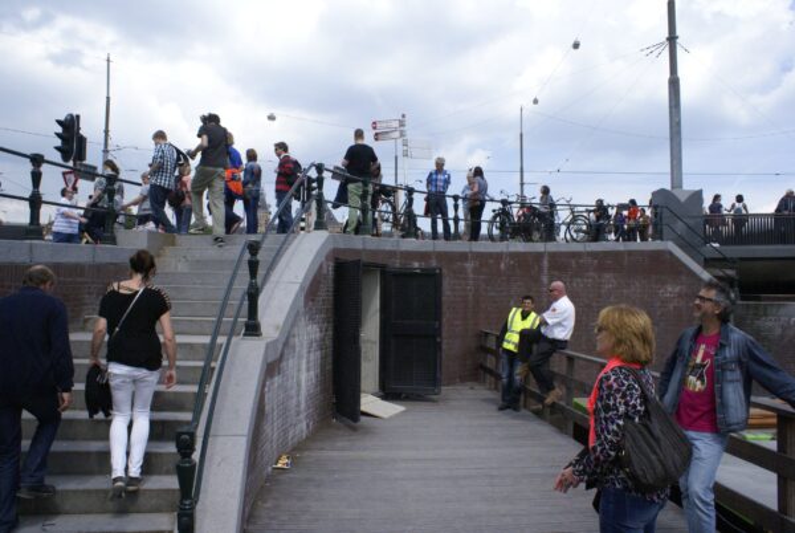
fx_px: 597
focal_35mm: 27
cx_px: 398
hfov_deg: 67.3
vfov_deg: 48.1
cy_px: 266
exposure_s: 1/1000
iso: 800
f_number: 11
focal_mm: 18
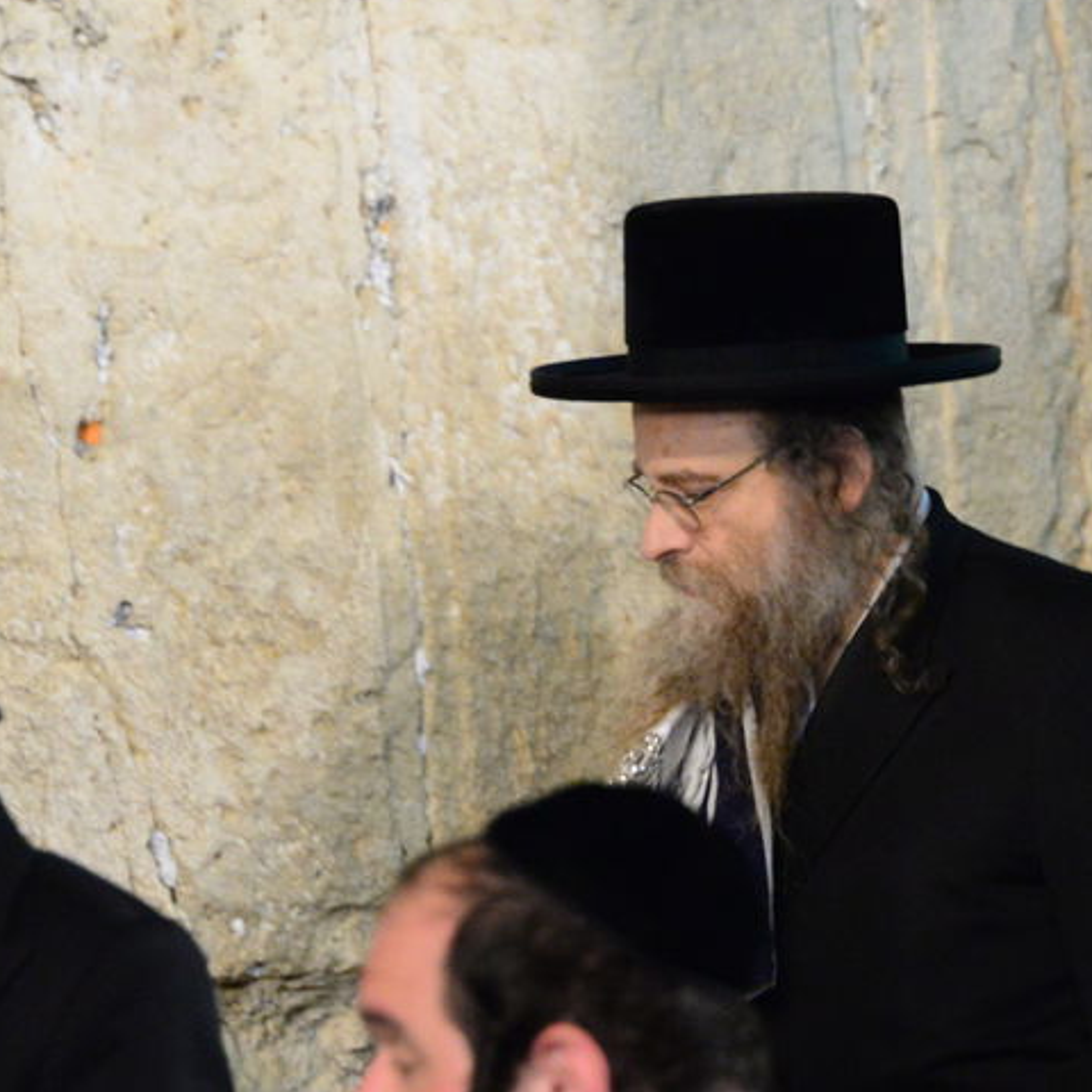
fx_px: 16810
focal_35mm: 471
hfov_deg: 3.7
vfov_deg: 3.7
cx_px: 890
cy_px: 499
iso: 5000
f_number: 5.6
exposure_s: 1/60
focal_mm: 190
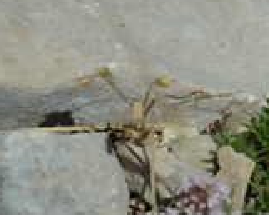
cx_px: 526
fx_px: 5826
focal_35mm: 731
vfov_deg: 2.1
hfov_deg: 2.6
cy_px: -90
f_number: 8
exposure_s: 1/400
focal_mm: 105
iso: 100
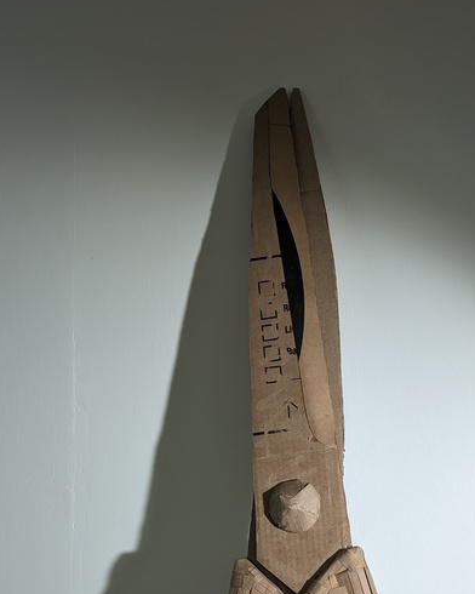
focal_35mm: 46
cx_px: 318
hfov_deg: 32.5
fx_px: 808
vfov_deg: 37.7
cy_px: 531
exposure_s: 1/101
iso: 67
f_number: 1.85
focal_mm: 6.81
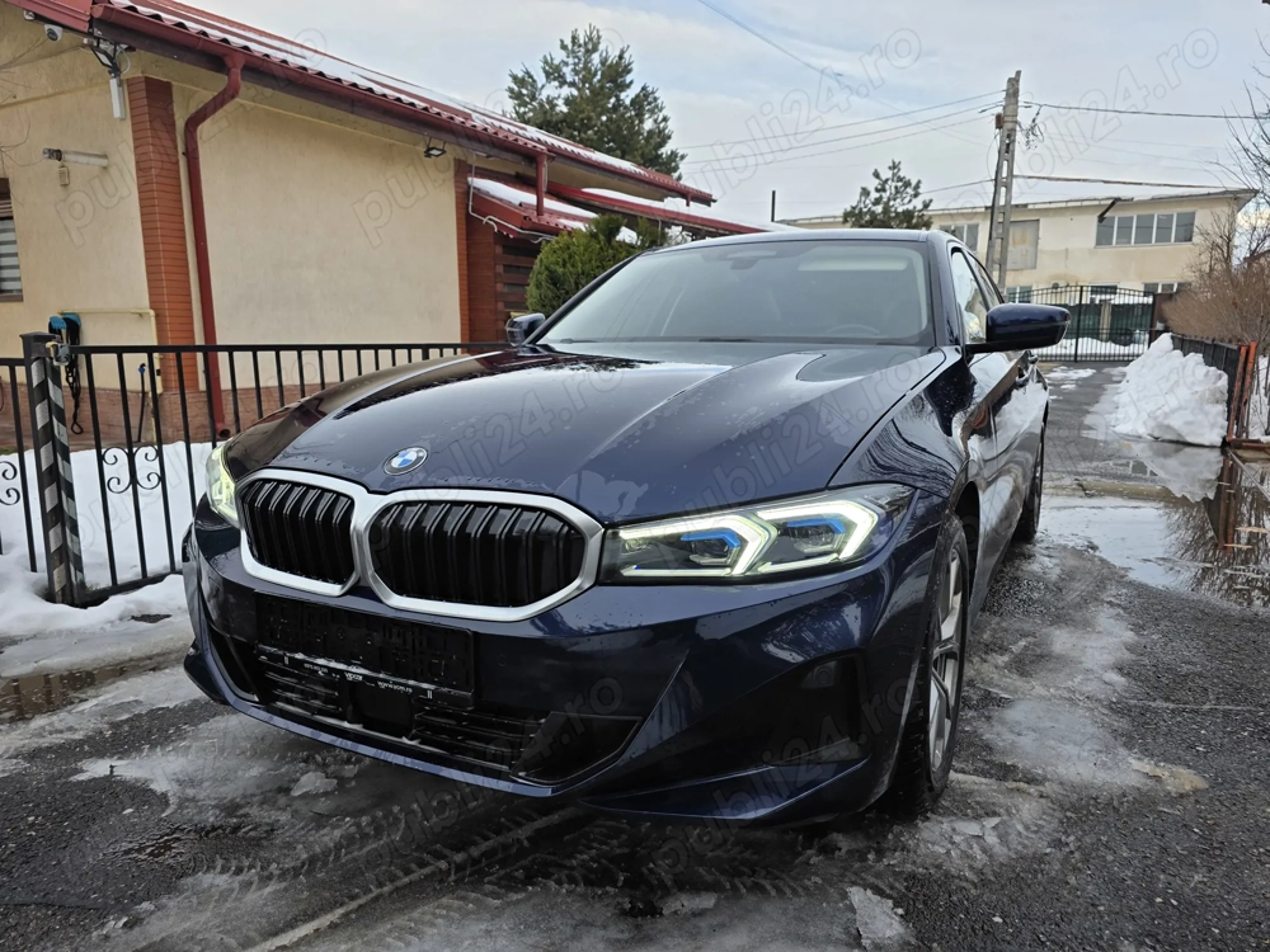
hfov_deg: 73.9
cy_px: 476
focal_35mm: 23
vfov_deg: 58.9
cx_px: 635
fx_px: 844
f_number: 1.7
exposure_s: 1/122
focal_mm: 6.3
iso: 12
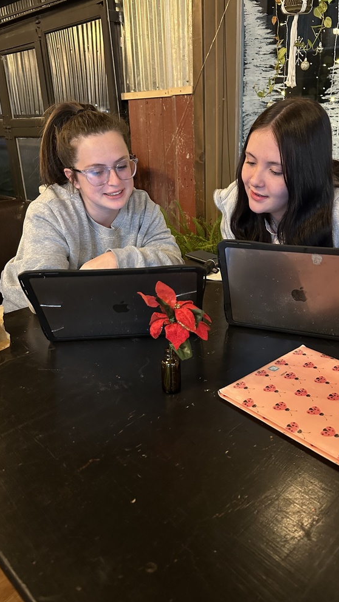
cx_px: 200
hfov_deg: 42.7
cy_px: 310
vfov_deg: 69.8
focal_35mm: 27
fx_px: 431
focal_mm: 6.86
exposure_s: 1/40
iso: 640
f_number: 1.78
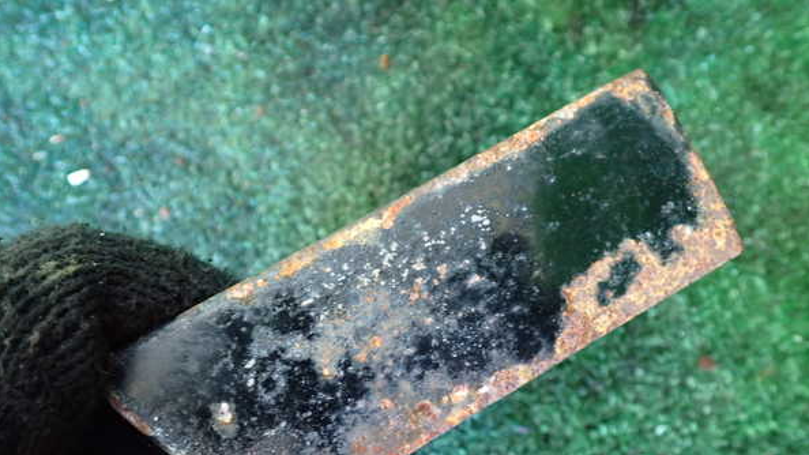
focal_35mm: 33
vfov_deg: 35.6
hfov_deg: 59.5
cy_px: 263
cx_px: 404
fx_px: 708
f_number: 2.3
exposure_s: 1/30
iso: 500
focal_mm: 5.4
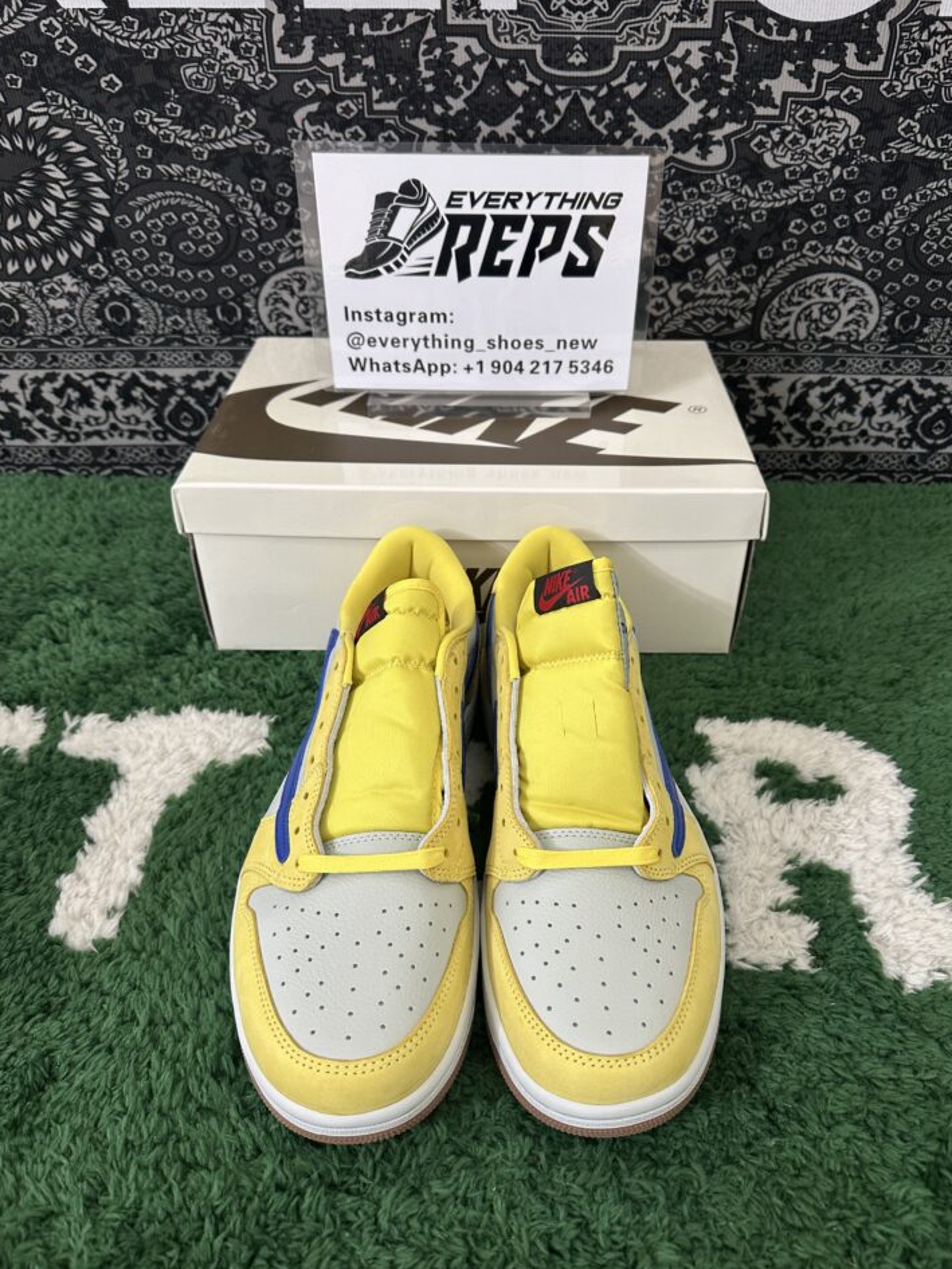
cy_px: 639
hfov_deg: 53.0
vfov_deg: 67.3
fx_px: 953
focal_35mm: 26
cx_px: 504
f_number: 1.78
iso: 125
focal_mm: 6.86
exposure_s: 1/50
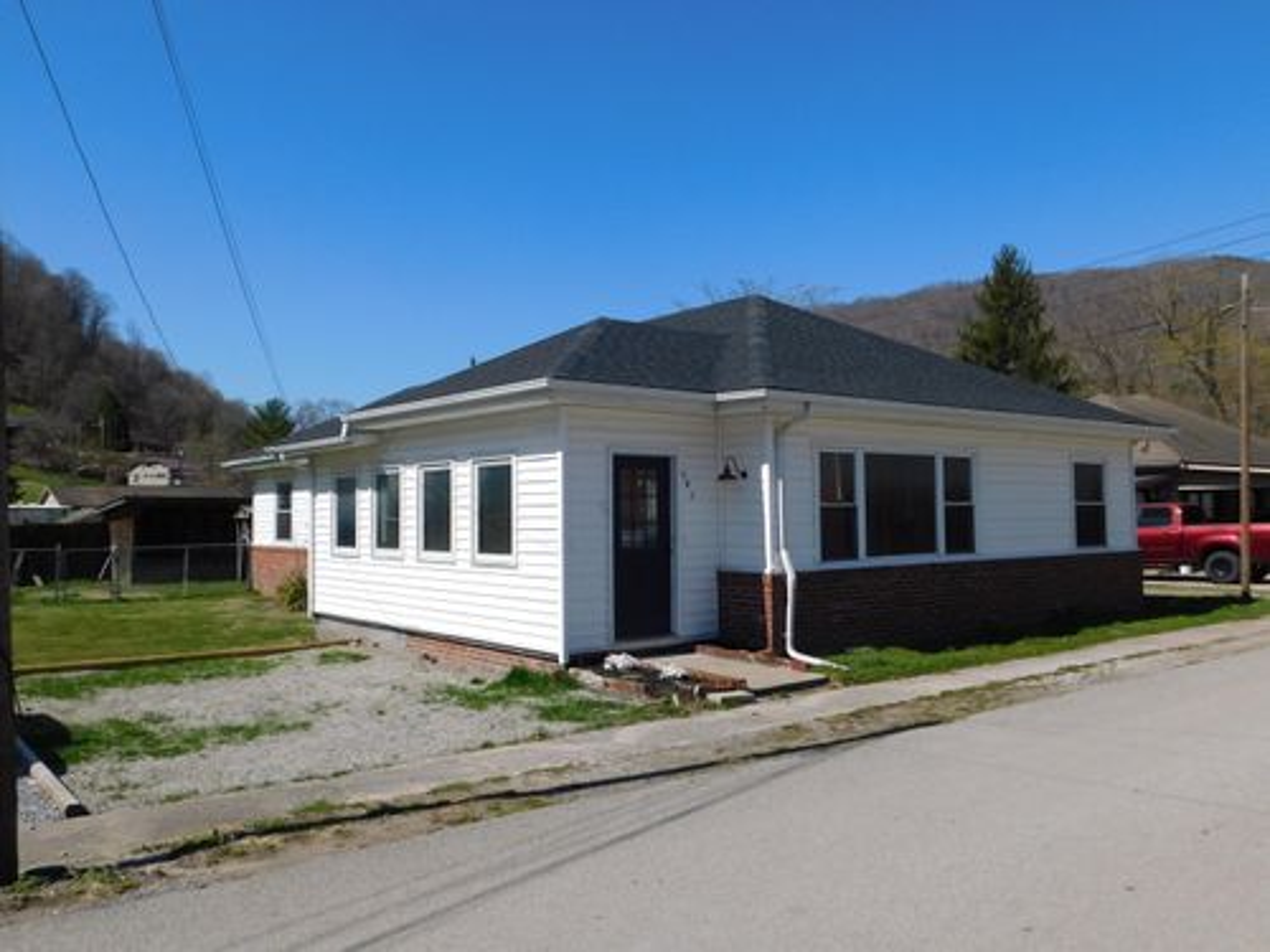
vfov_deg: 49.7
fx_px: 1027
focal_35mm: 28
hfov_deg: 63.4
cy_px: 476
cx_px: 635
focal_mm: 4.9
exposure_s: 1/640
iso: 125
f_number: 6.4
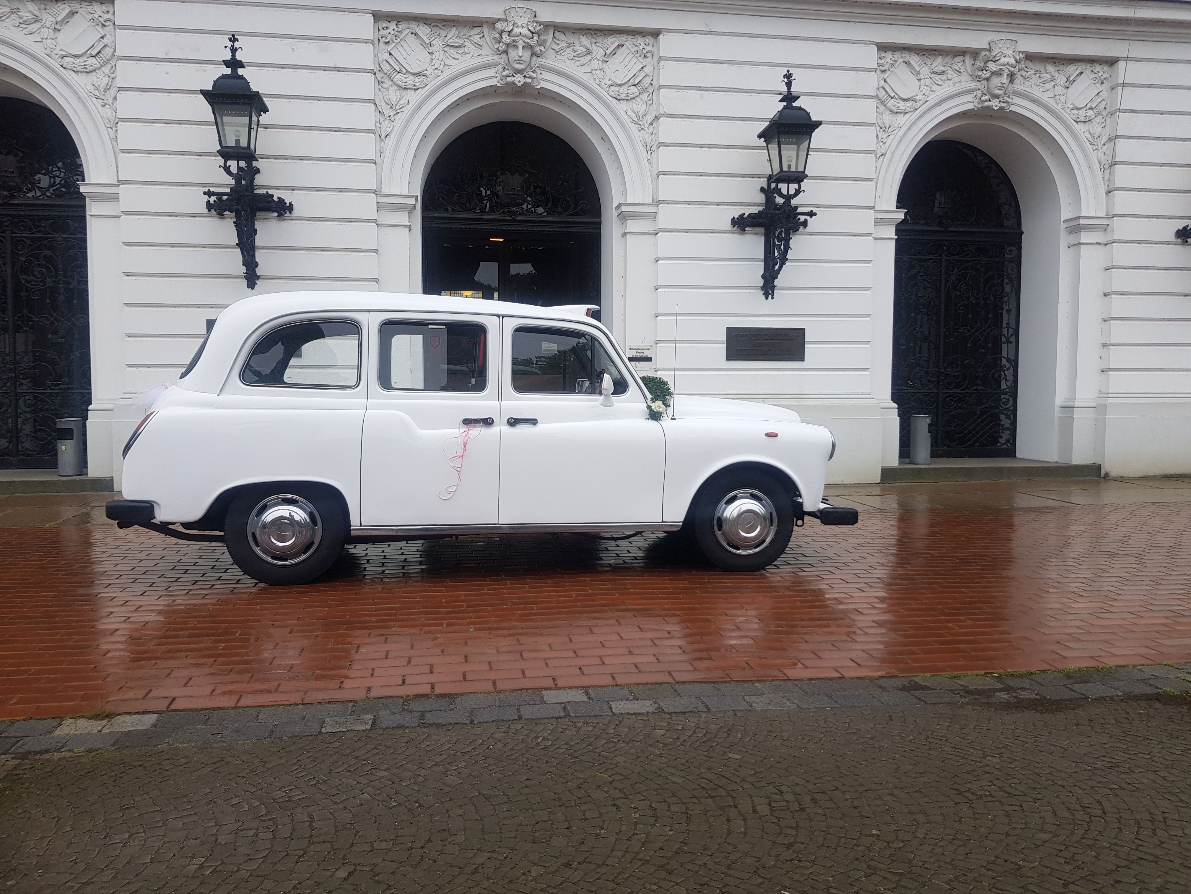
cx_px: 596
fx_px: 895
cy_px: 447
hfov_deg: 67.3
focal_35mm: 26
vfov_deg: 53.1
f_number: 1.7
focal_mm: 4.2
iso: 40
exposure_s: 1/490
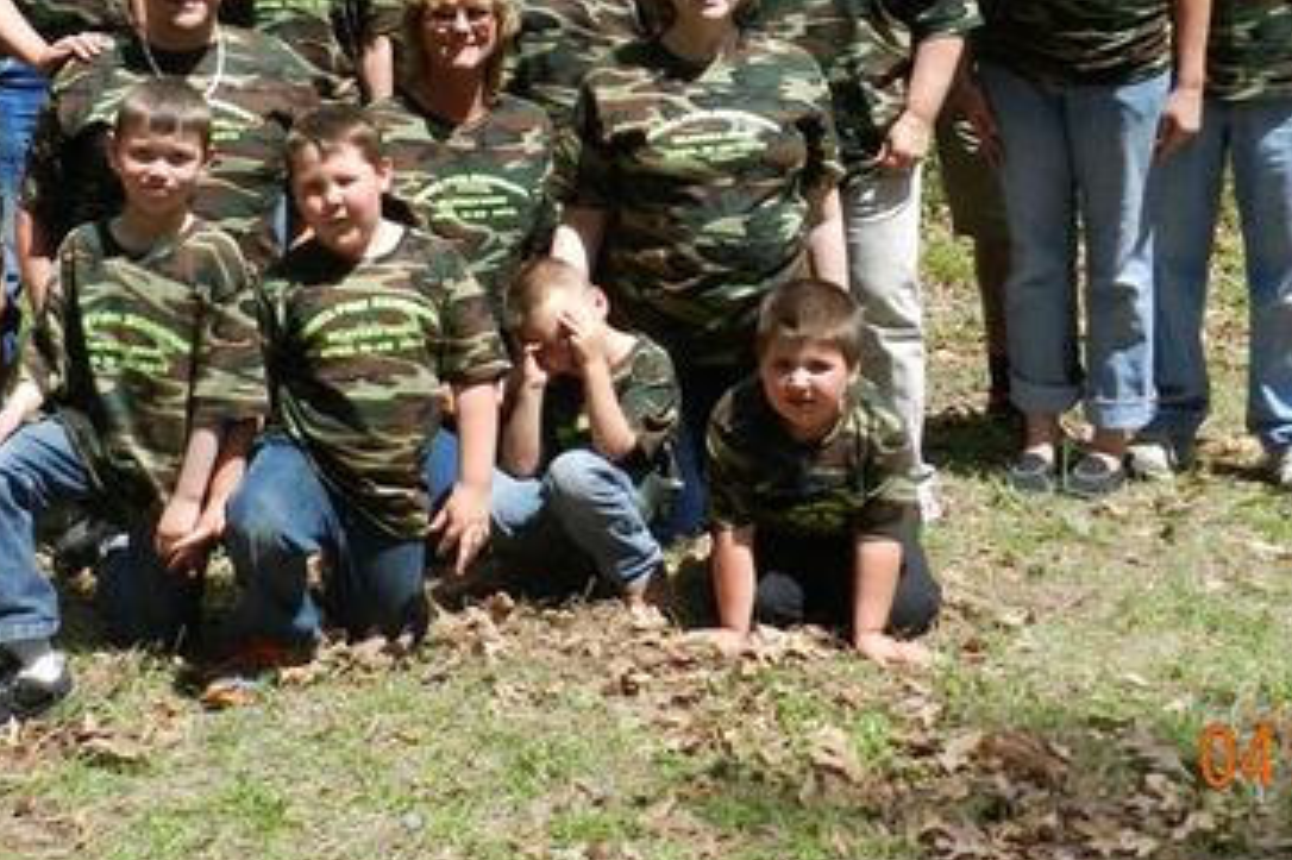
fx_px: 2081
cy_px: -9
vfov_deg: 22.4
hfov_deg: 34.3
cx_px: 464
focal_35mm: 58
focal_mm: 5
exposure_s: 1/800
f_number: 3.6
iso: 160
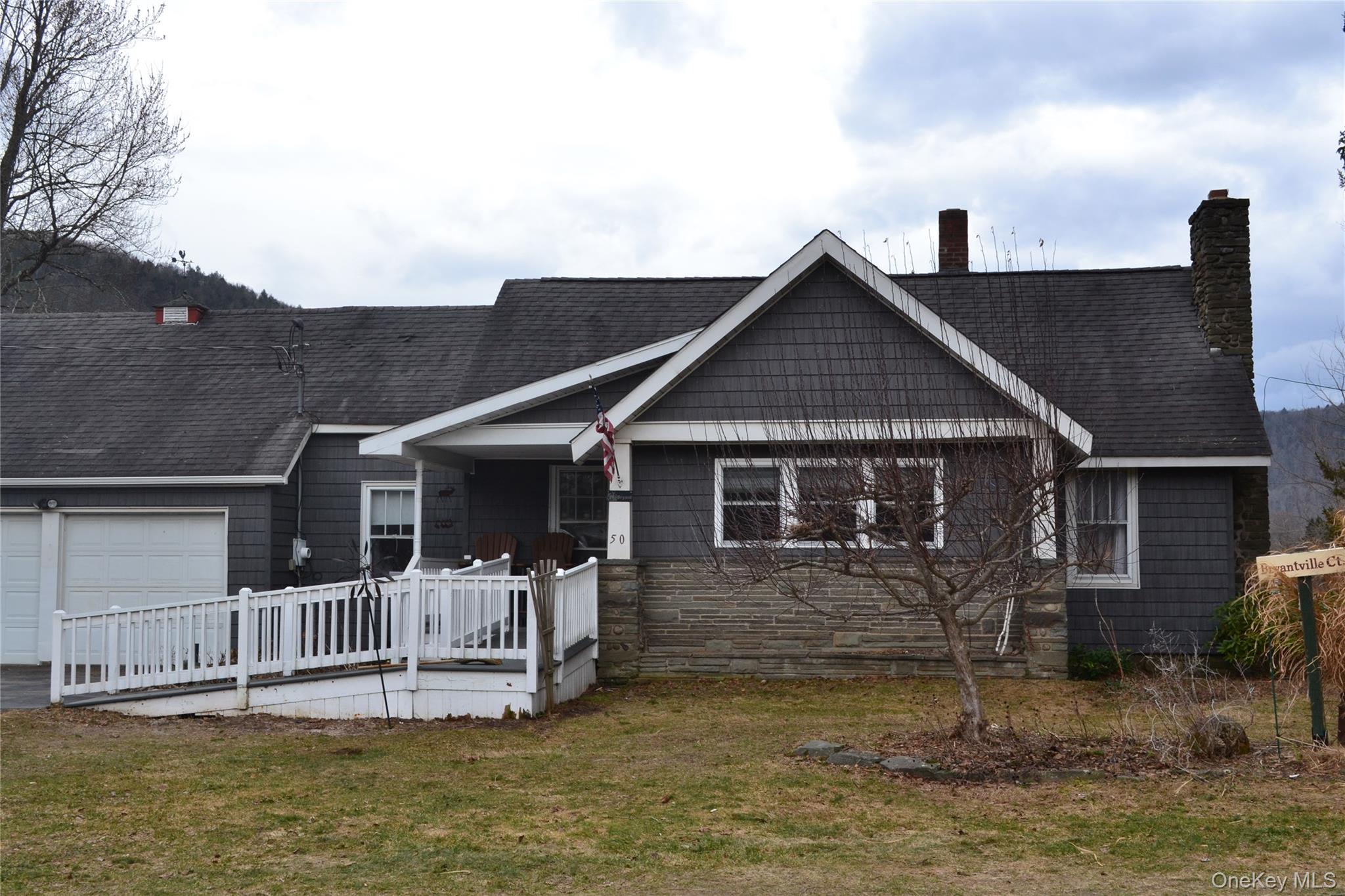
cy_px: 448
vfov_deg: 29.9
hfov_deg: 43.6
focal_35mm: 45
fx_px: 1681
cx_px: 672
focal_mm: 30
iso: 400
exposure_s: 1/125
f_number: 9
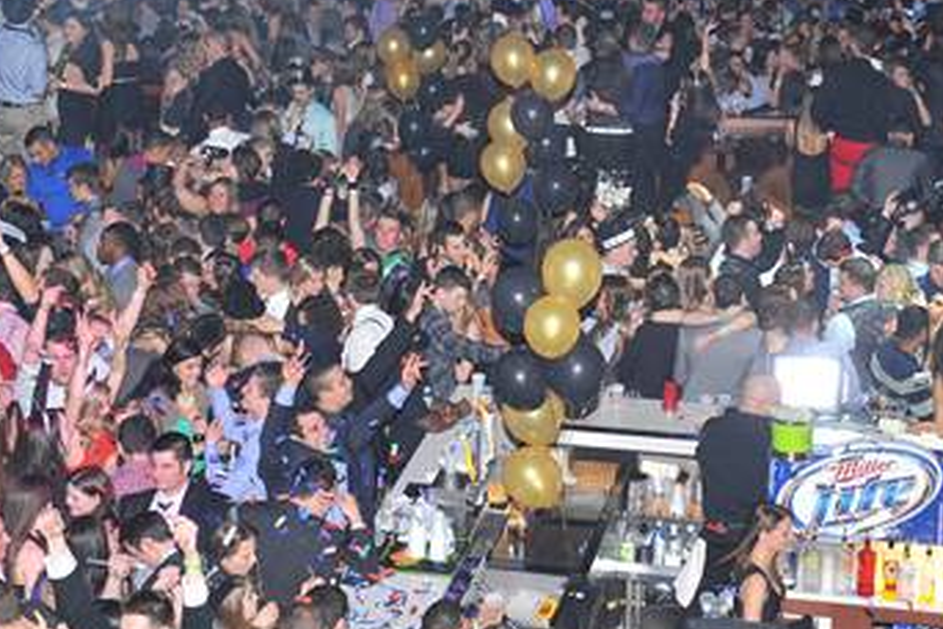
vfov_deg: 15.1
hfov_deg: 22.6
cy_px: 152
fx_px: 2357
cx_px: 585
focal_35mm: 90
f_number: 8
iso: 1600
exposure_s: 1/100
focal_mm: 56
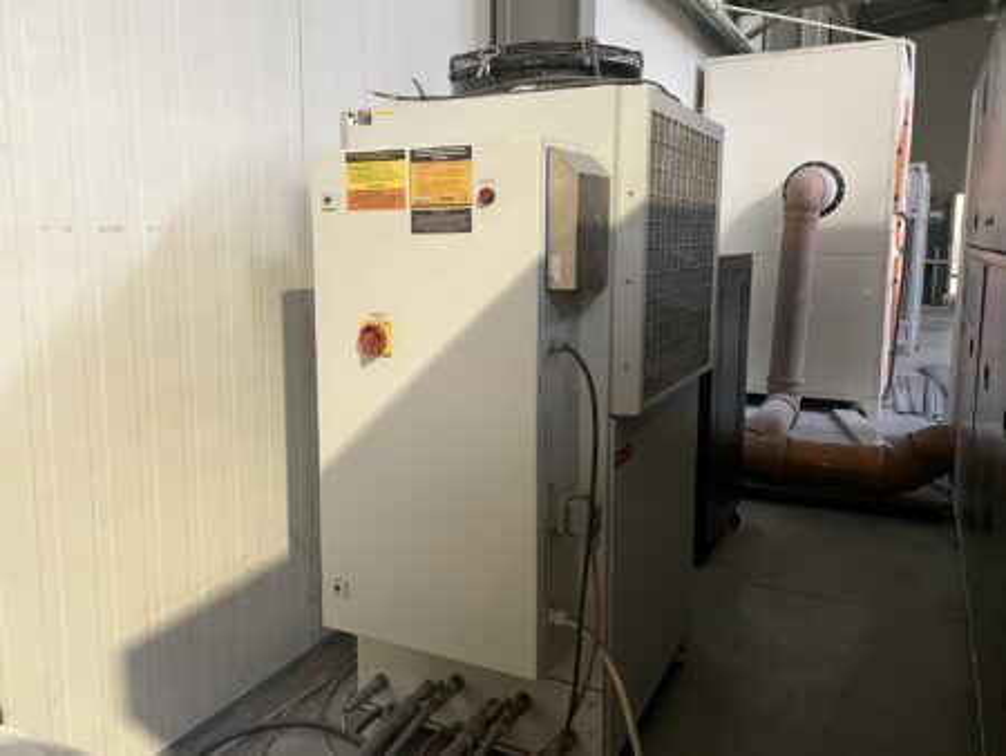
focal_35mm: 26
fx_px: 756
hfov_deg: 67.3
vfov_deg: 53.1
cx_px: 503
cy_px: 378
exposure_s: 1/33
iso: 400
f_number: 1.6
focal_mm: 4.2
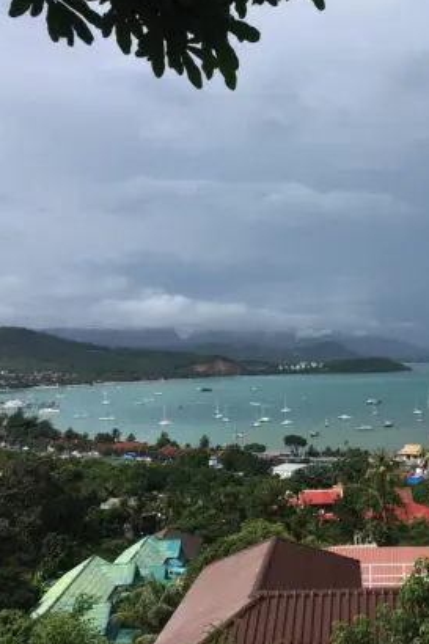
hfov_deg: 29.9
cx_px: 382
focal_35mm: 43
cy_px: 309
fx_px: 769
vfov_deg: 45.4
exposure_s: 1/2404
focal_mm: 4.15
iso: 25
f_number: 2.2
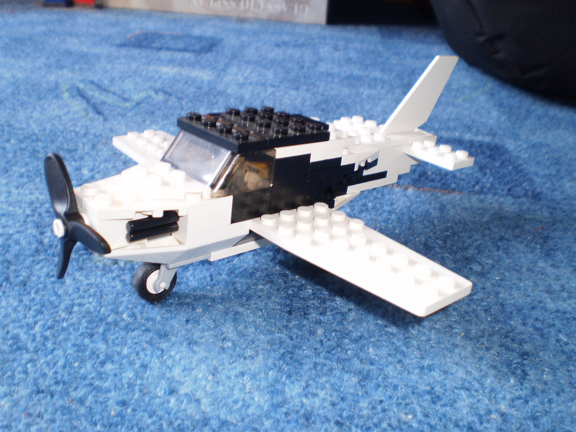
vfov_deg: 39.7
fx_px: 599
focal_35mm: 36
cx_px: 288
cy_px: 216
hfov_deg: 51.4
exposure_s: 1/30
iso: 125
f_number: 3.1
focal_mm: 6.3
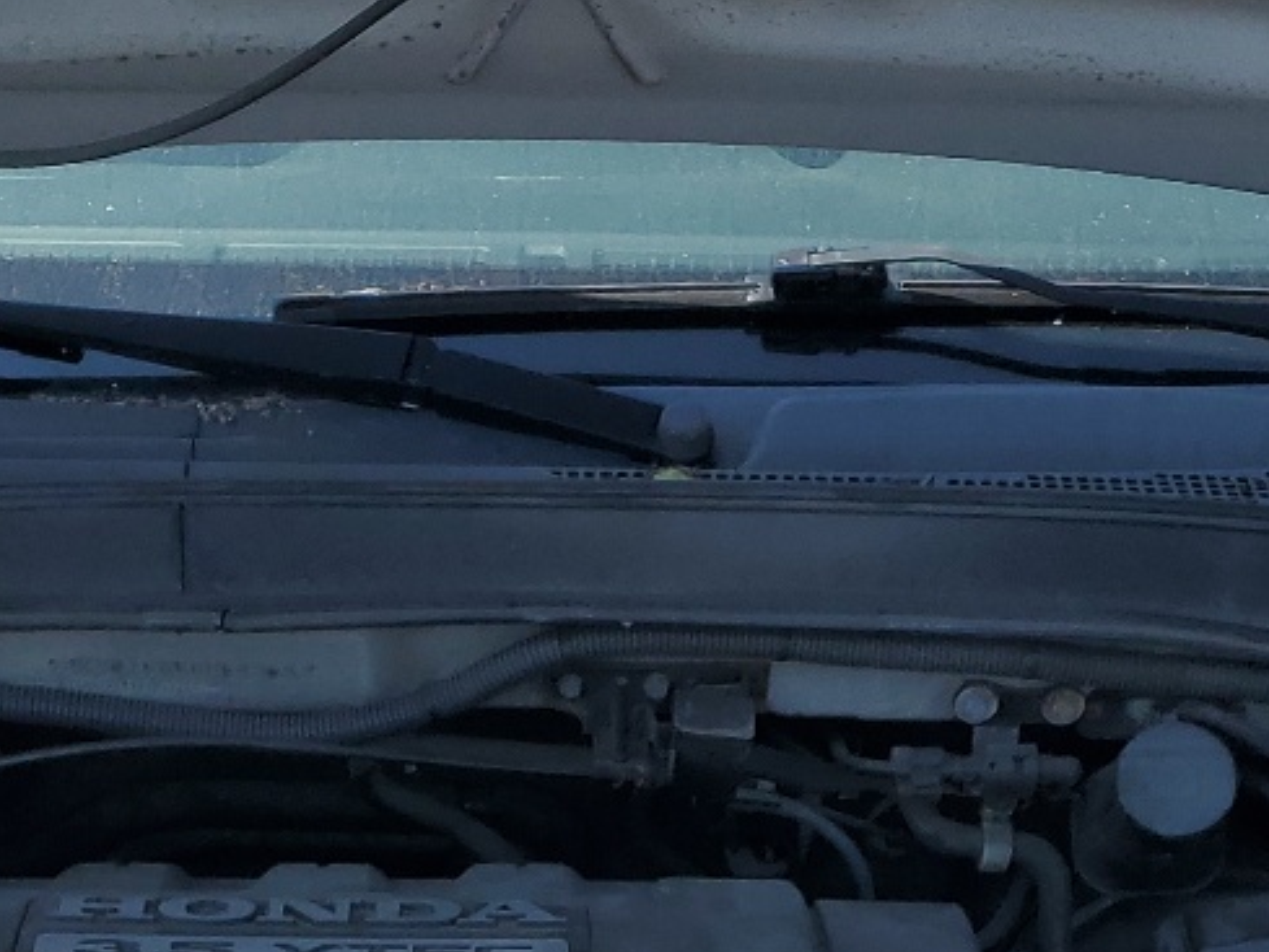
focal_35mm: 85
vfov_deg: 16.3
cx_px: 568
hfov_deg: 23.0
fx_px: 3117
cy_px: 1302
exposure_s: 1/2000
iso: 50
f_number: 1.5
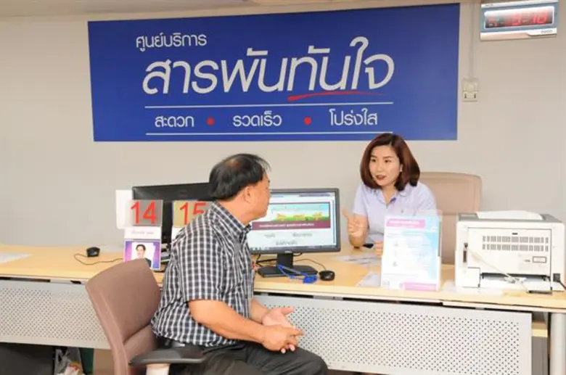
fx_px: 753
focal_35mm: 48
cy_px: 188
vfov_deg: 28.0
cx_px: 283
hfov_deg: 41.2
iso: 2000
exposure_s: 1/60
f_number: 7.1
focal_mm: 32
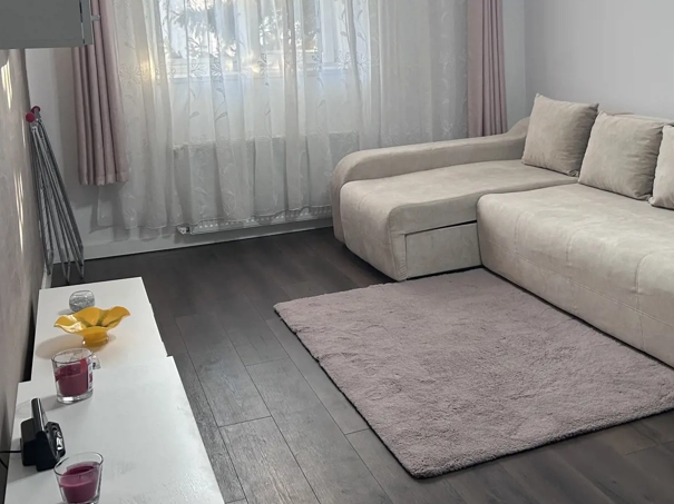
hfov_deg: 43.3
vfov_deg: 33.1
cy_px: 144
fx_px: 837
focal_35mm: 43
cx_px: 441
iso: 100
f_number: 1.5
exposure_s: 1/100
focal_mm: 5.7
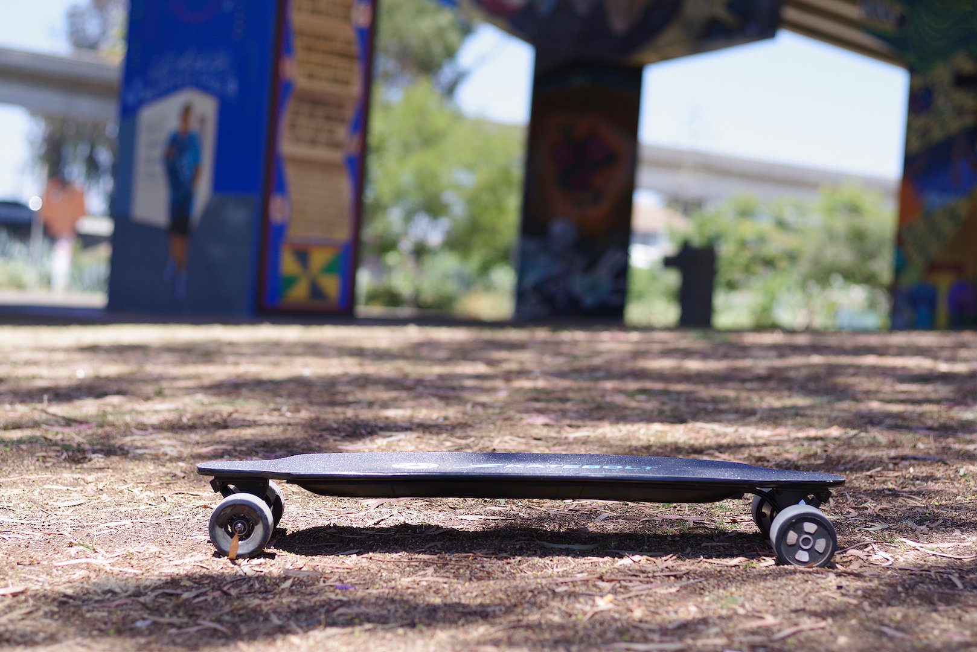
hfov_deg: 26.3
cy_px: 326
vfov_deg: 17.7
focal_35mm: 77
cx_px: 488
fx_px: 2090
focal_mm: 77
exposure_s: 1/1600
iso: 400
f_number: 3.2
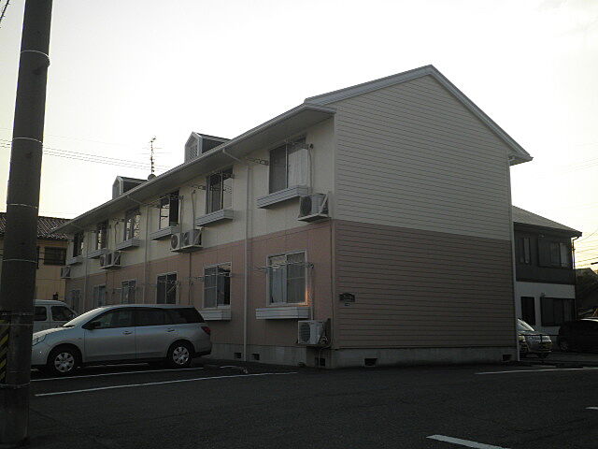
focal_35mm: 36
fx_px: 622
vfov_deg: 39.7
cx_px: 299
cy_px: 224
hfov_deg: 51.4
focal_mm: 6.4
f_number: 3.1
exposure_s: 1/500
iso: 64
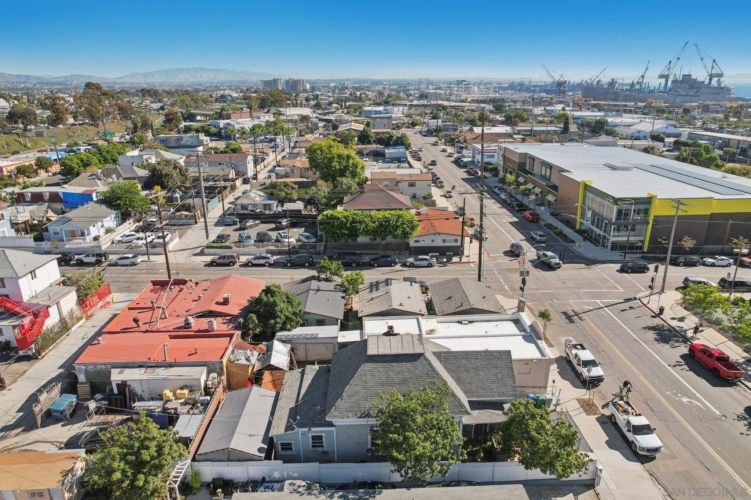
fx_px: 459
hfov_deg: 78.6
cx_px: 376
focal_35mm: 22
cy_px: 250
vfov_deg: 57.2
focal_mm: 8.4
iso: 130
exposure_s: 1/2000
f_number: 2.8
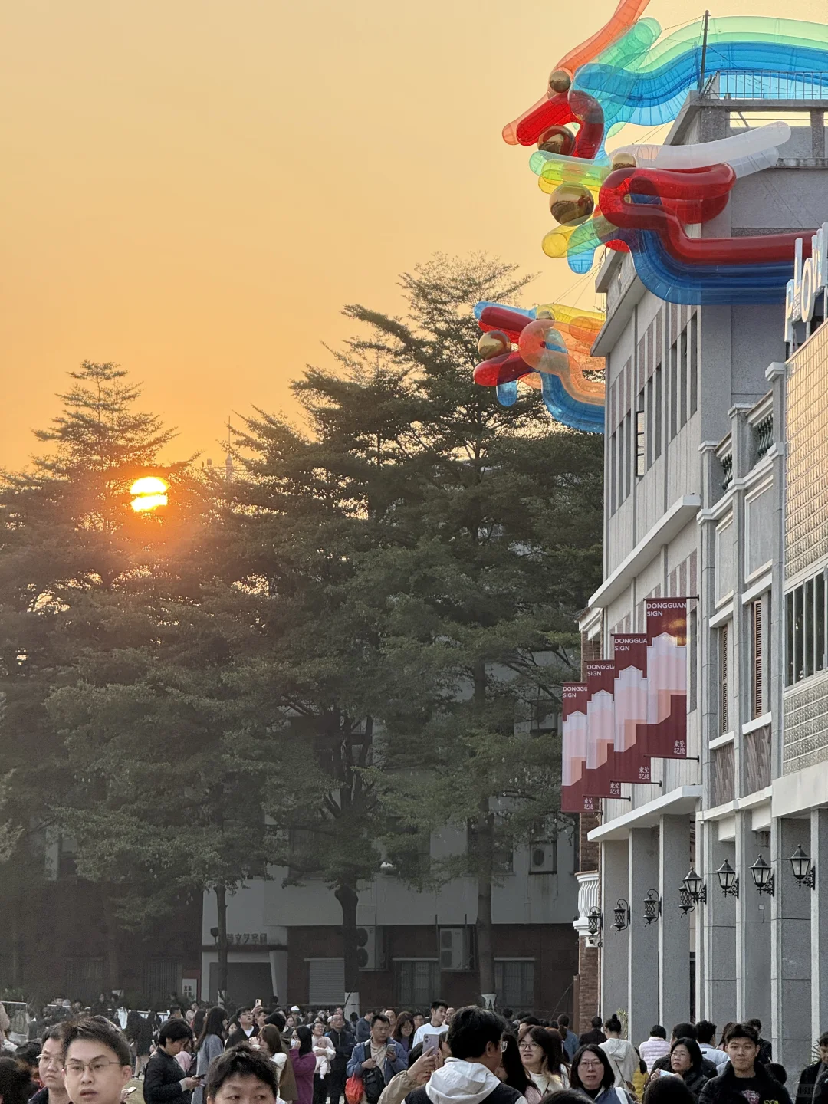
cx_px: 414
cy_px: 552
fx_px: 3827
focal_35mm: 120
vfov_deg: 16.4
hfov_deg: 12.3
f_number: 2.8
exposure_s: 1/576
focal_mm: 15.66
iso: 64
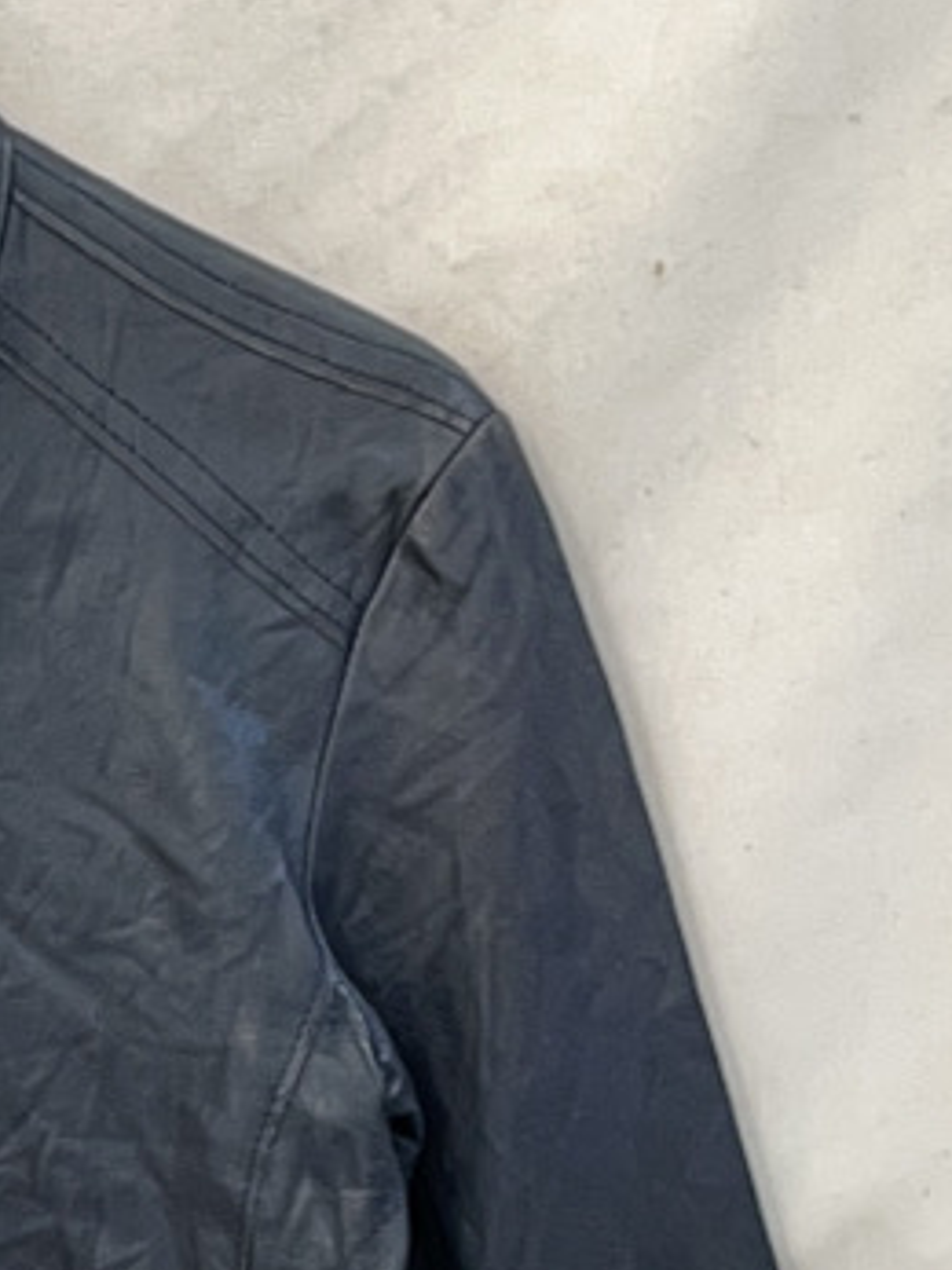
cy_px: 1076
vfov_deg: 22.9
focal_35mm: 84
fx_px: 3082
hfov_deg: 16.7
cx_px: -223
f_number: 1.6
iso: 50
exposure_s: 1/60
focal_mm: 5.1
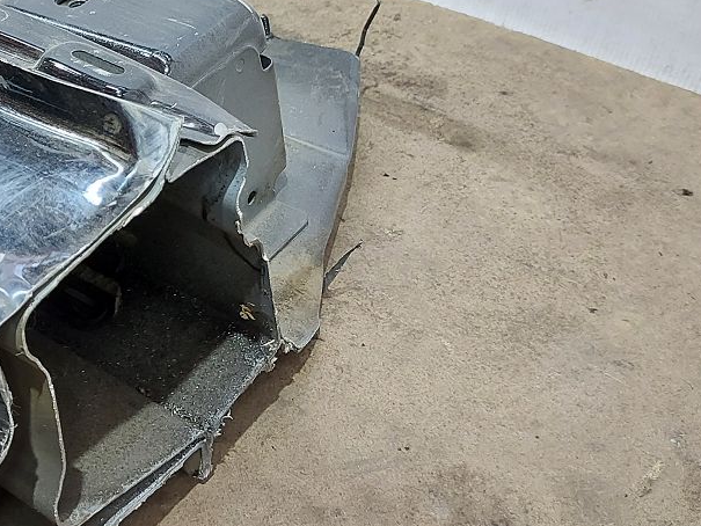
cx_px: 93
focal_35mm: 55
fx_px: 1114
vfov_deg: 26.4
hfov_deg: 33.4
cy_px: 163
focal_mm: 5.23
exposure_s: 1/33
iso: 250
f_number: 1.8
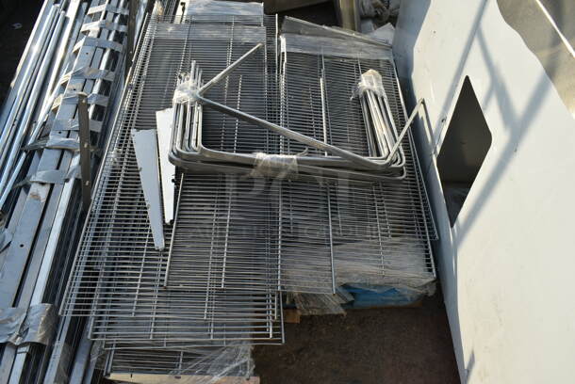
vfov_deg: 43.7
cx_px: 288
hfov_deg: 61.9
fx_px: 480
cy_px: 192
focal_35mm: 30
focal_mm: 20
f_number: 7.1
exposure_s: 1/200
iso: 100
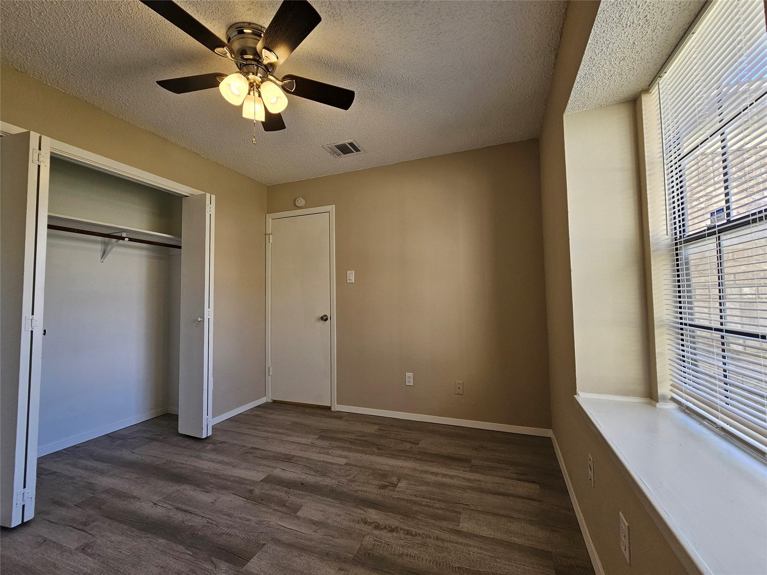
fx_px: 288
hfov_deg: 106.2
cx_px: 384
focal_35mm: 13
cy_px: 288
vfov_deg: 89.9
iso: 100
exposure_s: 1/120
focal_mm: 2.2
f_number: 2.2
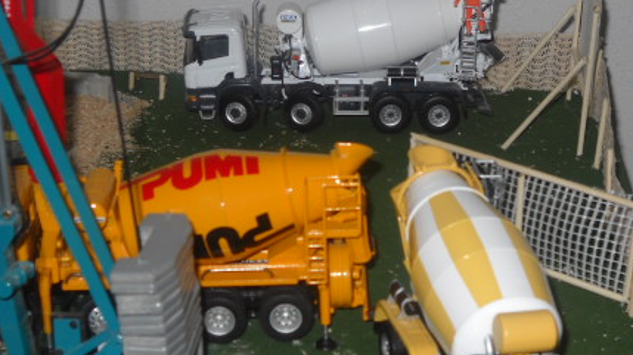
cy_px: 221
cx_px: 373
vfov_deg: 13.3
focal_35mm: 91
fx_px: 1527
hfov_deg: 23.4
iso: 64
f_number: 3.6
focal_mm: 9.24
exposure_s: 1/30
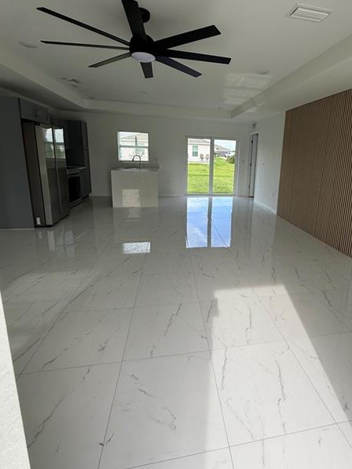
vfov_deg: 87.4
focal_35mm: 18
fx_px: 244
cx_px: 220
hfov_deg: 70.5
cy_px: 207
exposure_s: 1/208
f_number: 2.2
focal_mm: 2.22
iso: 64
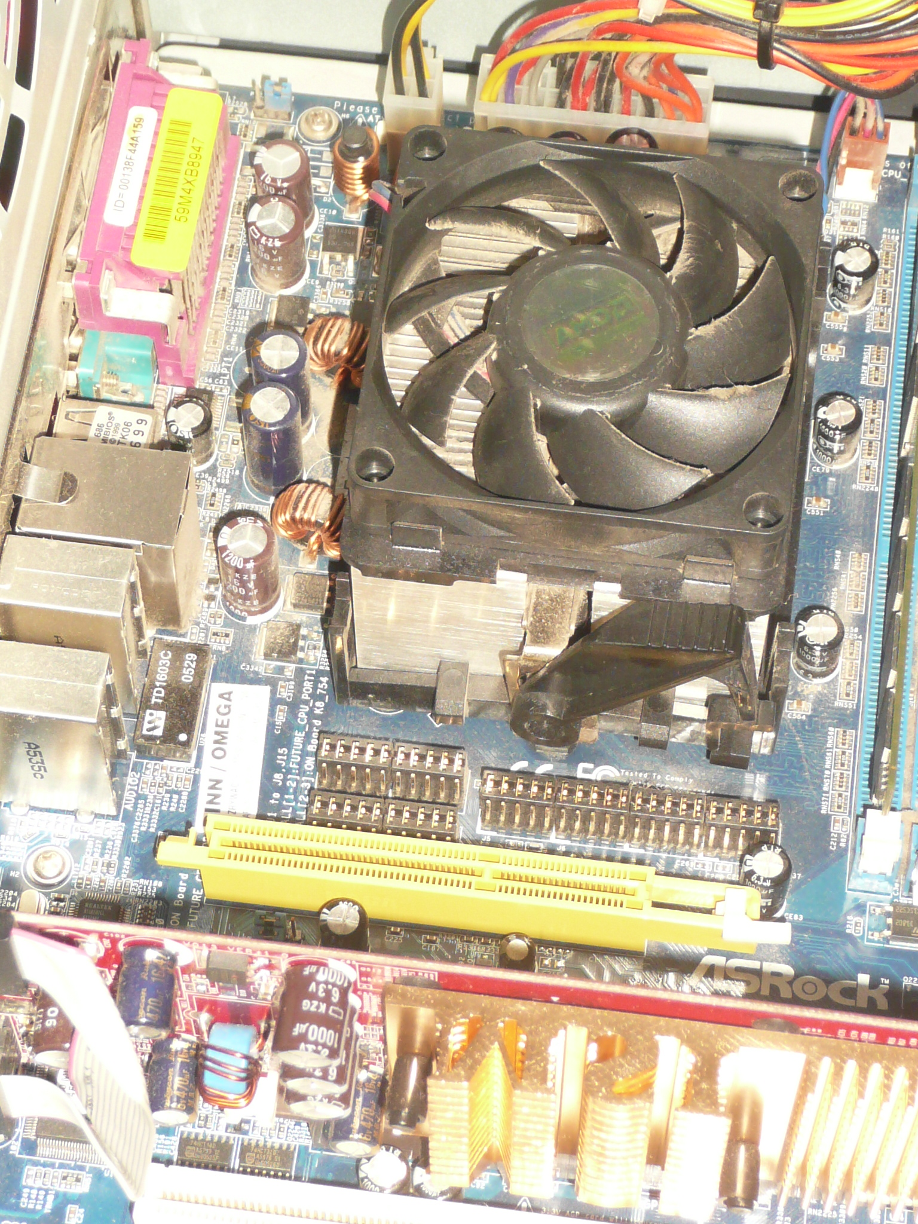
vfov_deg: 21.3
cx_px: 459
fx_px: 3253
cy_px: 612
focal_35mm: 92
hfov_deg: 16.1
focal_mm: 10.2
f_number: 4.5
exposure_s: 1/30
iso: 200
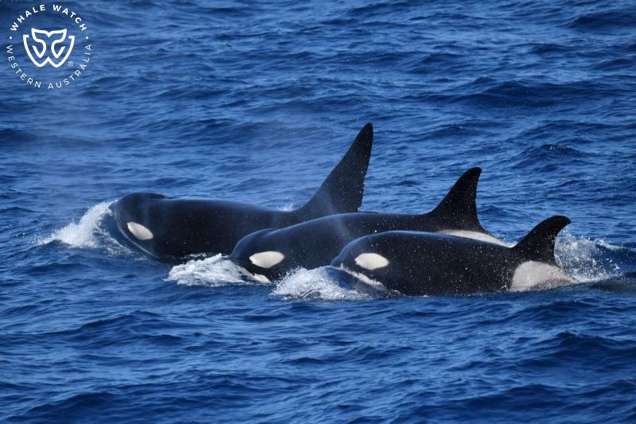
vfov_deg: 3.5
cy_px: 212
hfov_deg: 5.3
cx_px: 318
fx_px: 6888
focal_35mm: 390
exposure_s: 1/8000
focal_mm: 390
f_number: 6
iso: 1100
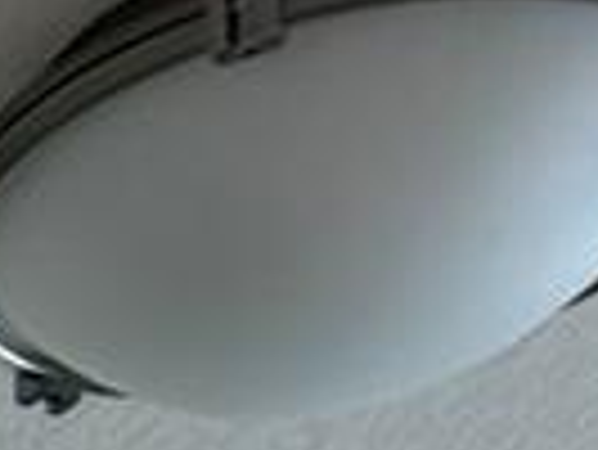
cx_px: -1277
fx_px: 4063
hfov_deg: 7.3
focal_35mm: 235
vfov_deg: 4.7
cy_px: 2610
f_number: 1.5
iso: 64
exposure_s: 1/141
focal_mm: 5.7
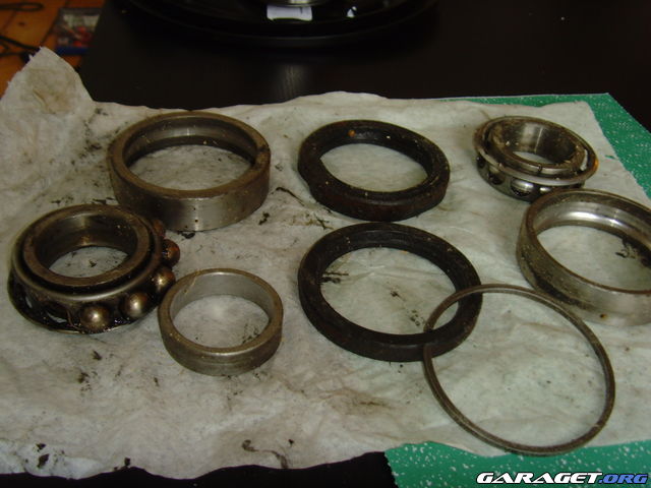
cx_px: 326
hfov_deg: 47.9
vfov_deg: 36.8
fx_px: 733
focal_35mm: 39
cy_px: 244
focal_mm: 6.6
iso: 100
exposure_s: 1/6
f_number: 3.5
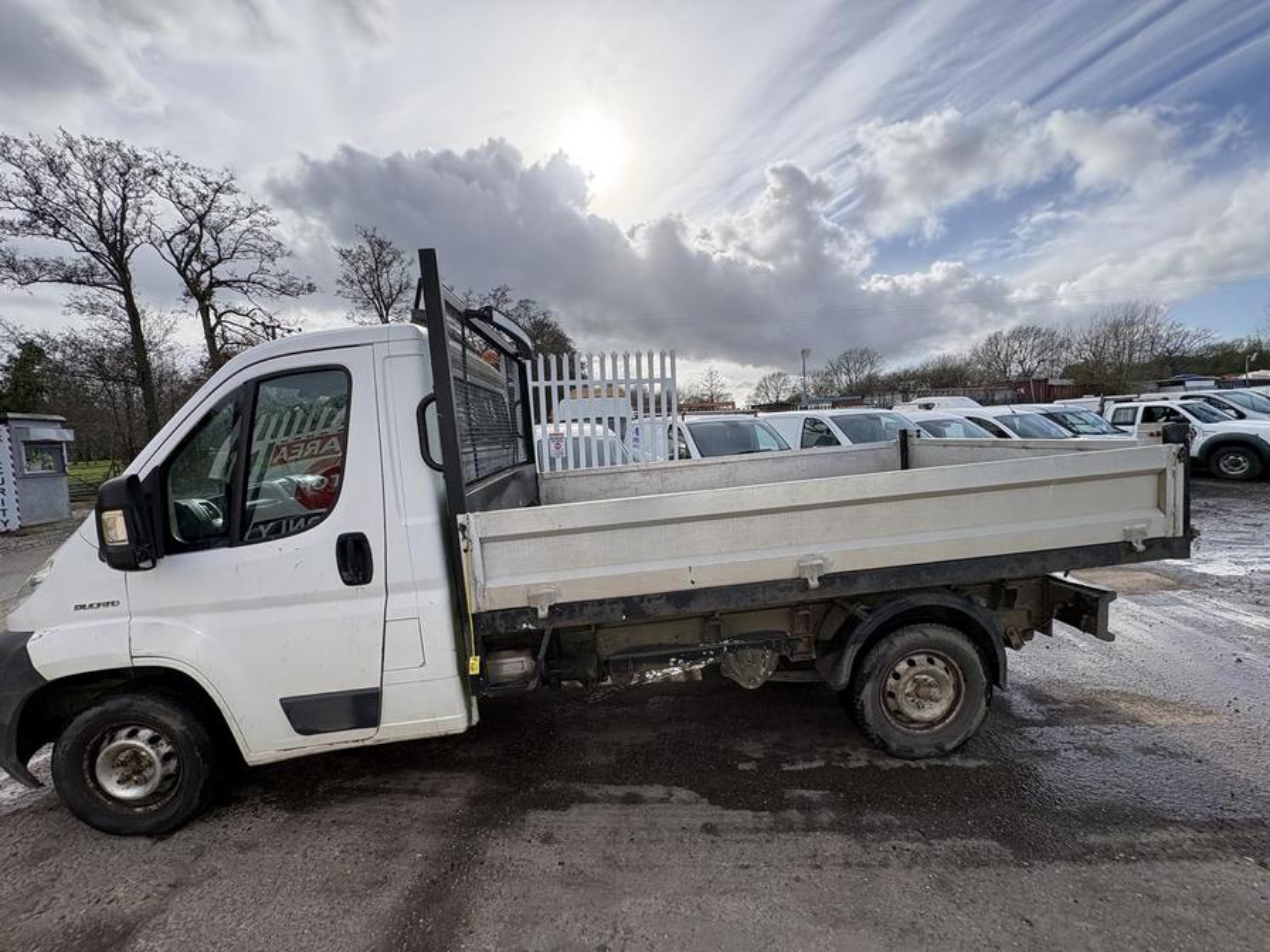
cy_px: 476
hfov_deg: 102.1
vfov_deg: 85.7
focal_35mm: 14
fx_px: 514
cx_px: 635
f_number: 2.2
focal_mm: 2.22
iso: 50
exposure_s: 1/1395
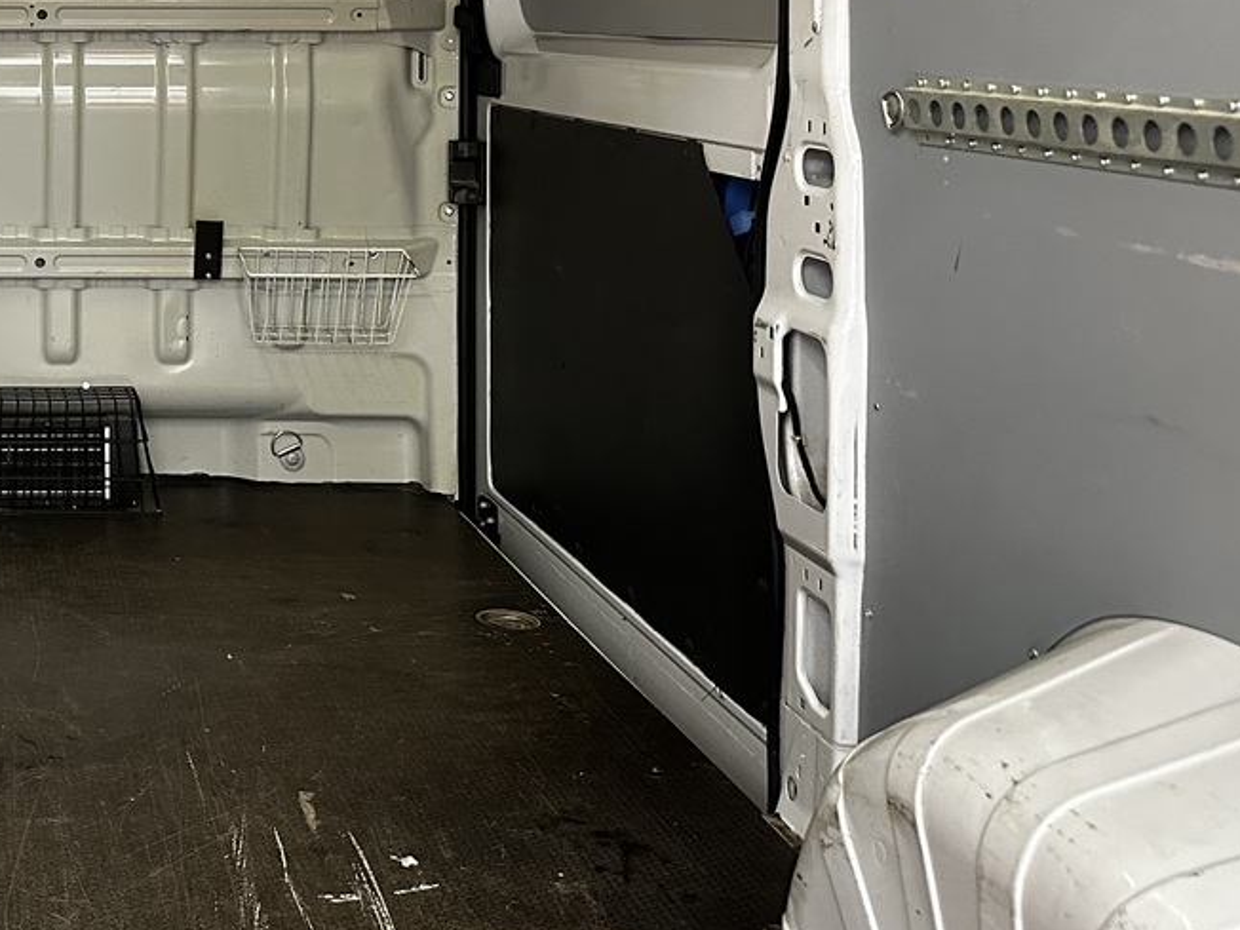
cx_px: -29
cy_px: 61
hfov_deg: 32.9
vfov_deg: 26.4
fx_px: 1899
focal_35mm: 53
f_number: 1.78
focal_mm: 6.86
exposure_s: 1/49
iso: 500
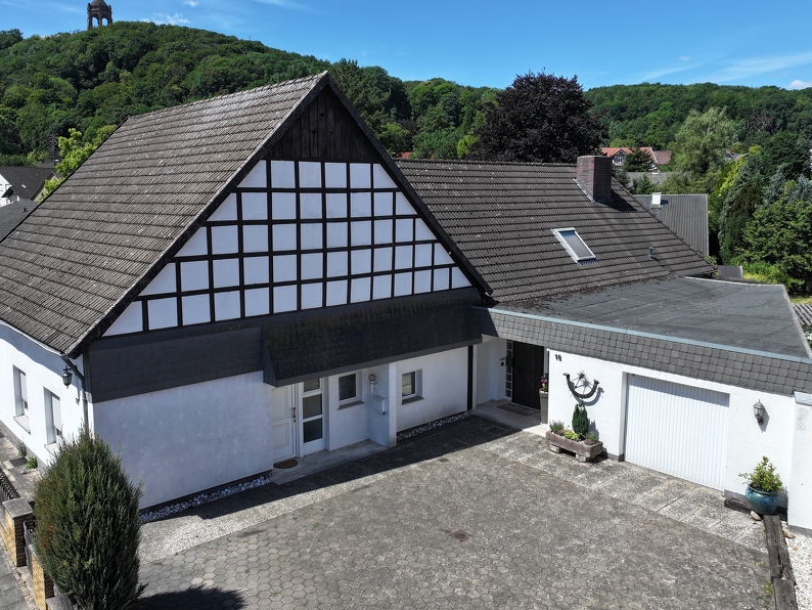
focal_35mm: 29
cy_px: 293
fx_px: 680
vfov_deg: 48.2
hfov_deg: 61.5
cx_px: 371
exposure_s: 1/2500
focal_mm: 12.29
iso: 140
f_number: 2.8
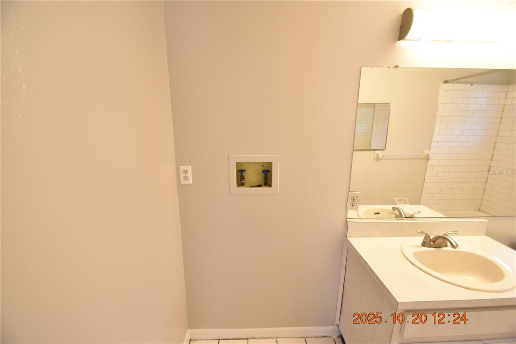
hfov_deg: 100.4
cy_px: 172
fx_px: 215
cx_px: 258
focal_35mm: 15
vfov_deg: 77.3
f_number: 3.5
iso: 800
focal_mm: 10
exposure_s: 1/20
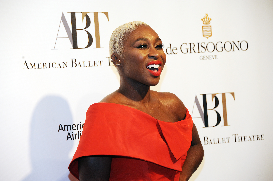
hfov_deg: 13.7
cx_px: 136
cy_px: 90
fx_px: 1137
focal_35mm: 150
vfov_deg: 9.1
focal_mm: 150
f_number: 6.3
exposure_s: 1/125
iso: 1000
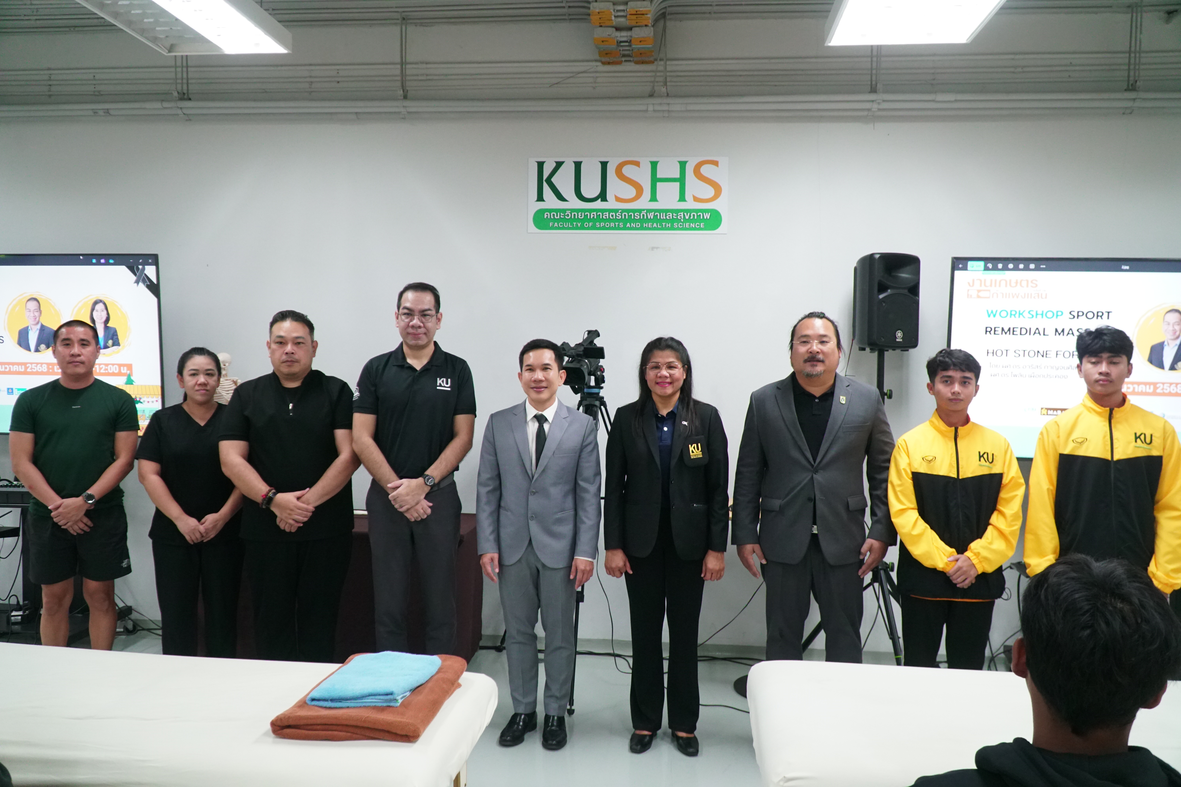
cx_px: 590
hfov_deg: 67.4
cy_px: 394
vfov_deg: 47.9
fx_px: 886
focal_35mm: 27
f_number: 4
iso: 2000
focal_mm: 18
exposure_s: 1/90
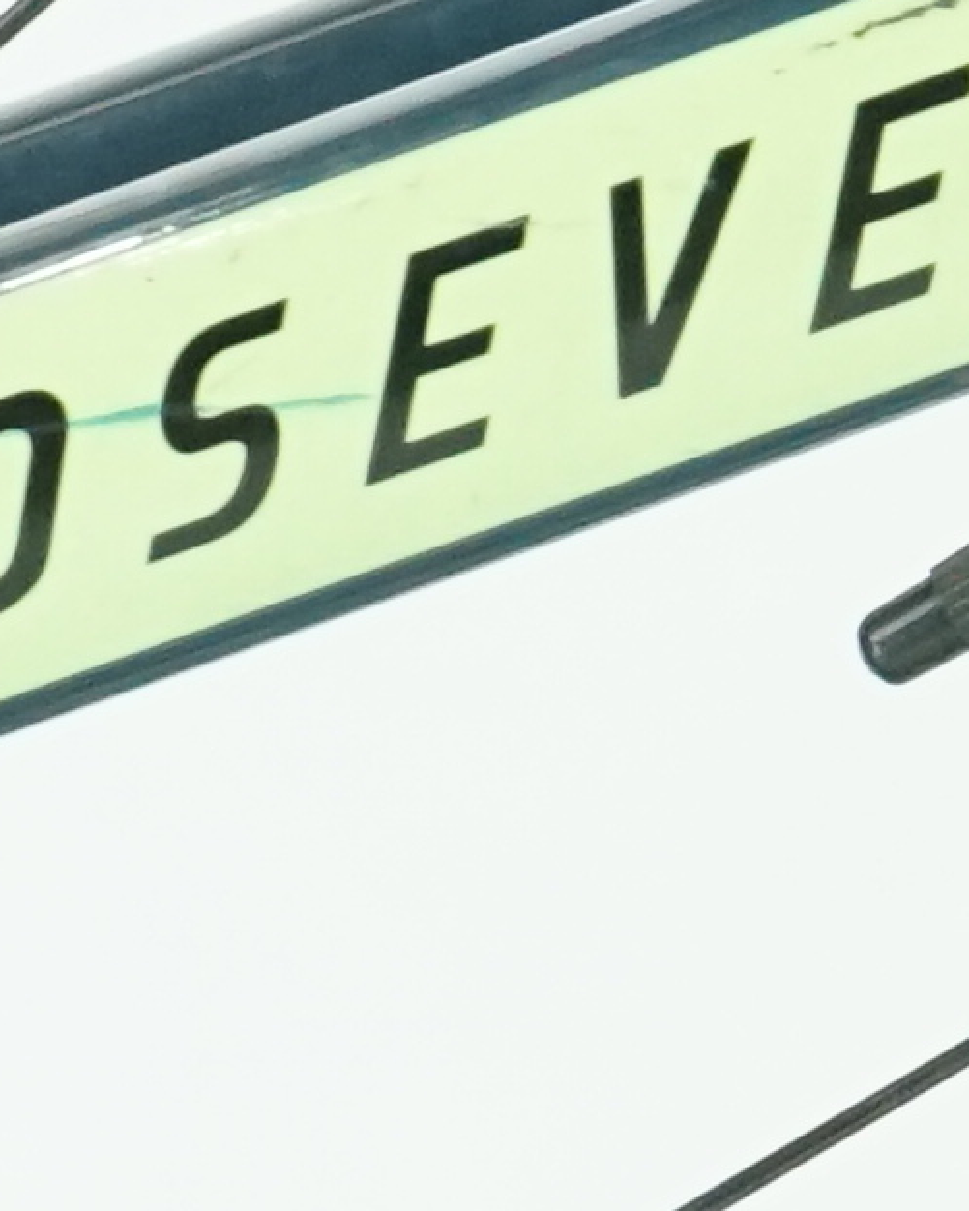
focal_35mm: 477
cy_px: 1196
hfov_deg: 3.2
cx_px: 2114
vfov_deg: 4.1
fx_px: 17095
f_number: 6.3
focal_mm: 53
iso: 2500
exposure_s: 1/200
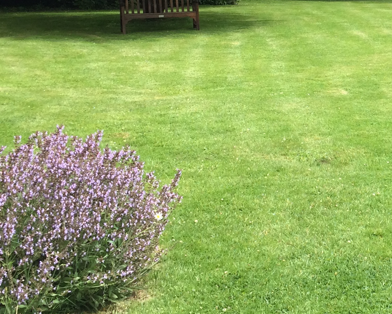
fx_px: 940
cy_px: 44
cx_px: 443
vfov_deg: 18.7
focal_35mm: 81
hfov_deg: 22.1
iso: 32
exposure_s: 1/578
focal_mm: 4.15
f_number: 2.2
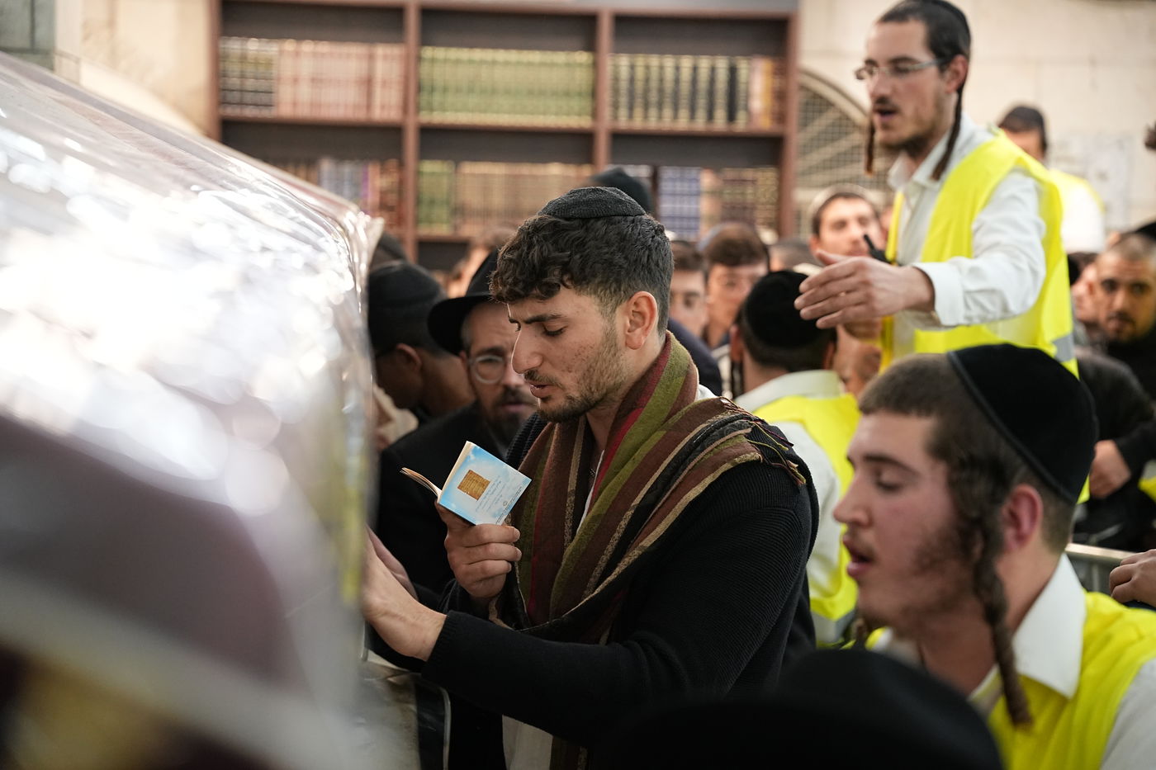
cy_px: 385
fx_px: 2247
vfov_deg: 19.5
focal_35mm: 70
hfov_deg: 28.8
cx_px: 578
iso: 3200
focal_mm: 70
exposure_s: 1/320
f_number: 2.8
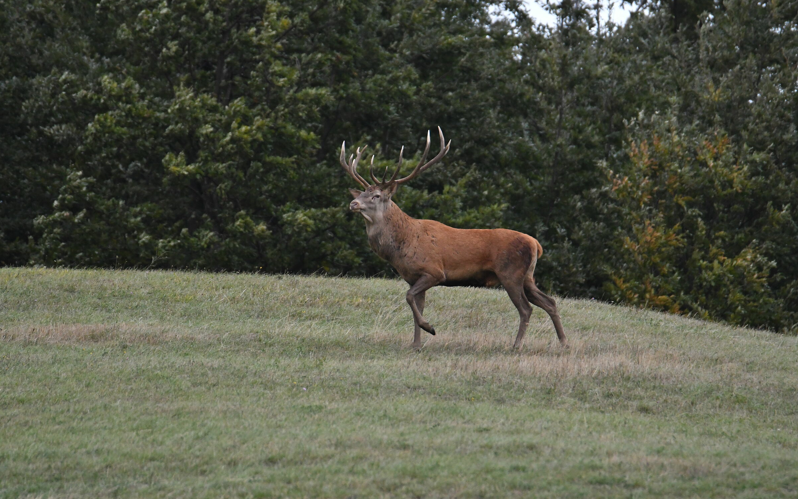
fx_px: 19987
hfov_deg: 2.3
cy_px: 236
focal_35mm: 919
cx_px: 399
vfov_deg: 1.4
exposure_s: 1/200
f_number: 6.3
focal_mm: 600
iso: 2000
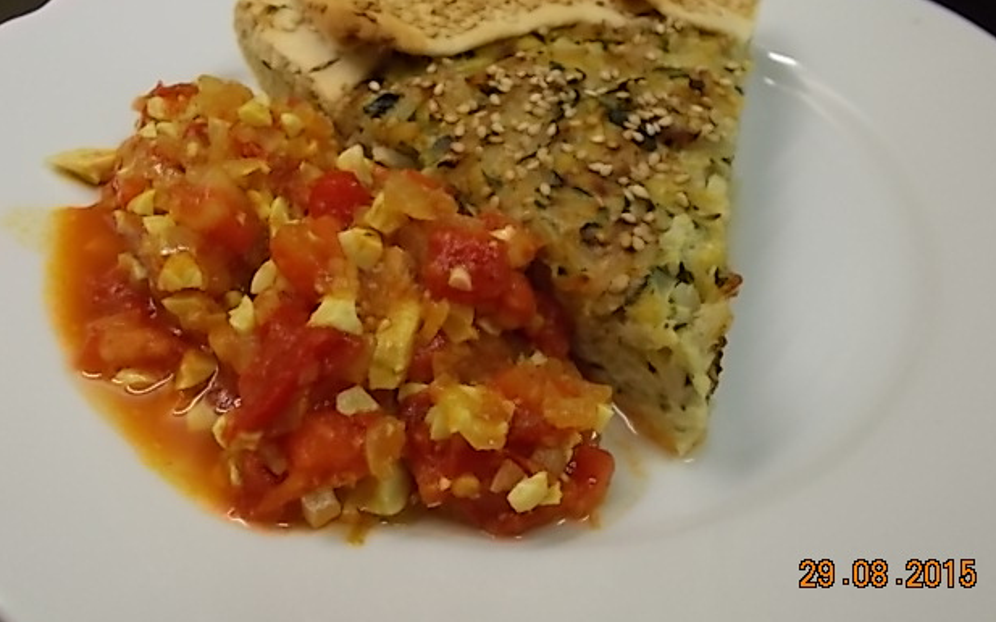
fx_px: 895
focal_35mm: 33
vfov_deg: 38.2
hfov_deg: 58.2
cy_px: 278
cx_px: 512
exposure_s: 1/20
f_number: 3.4
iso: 200
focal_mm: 5.3
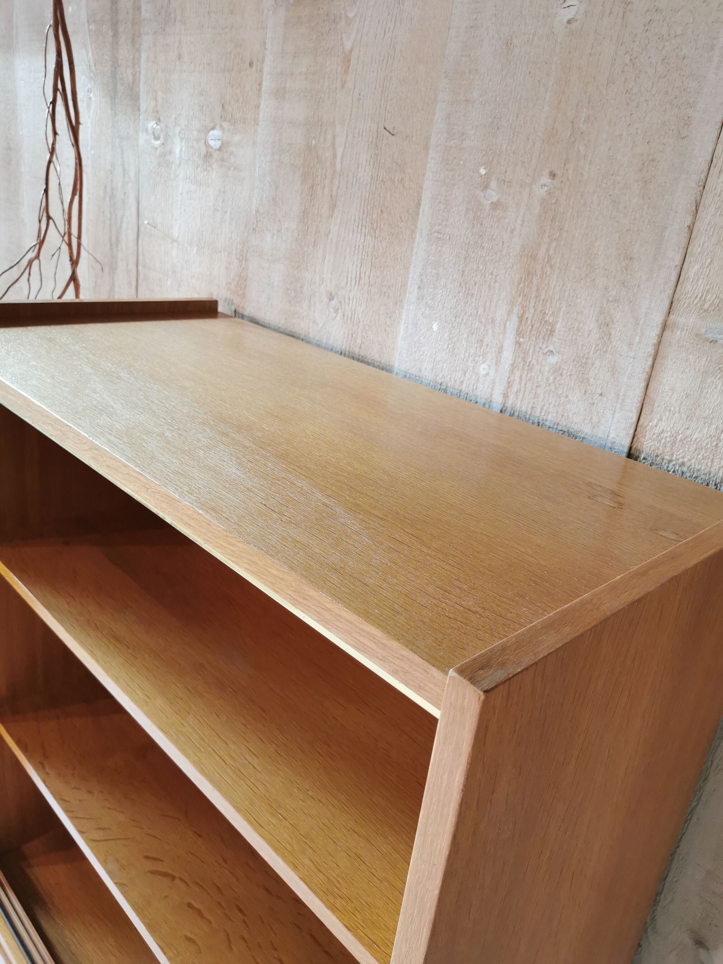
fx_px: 752
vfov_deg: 65.3
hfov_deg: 51.4
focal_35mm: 27
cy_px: 482
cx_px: 362
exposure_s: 1/100
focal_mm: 5.58
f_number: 1.8
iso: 160
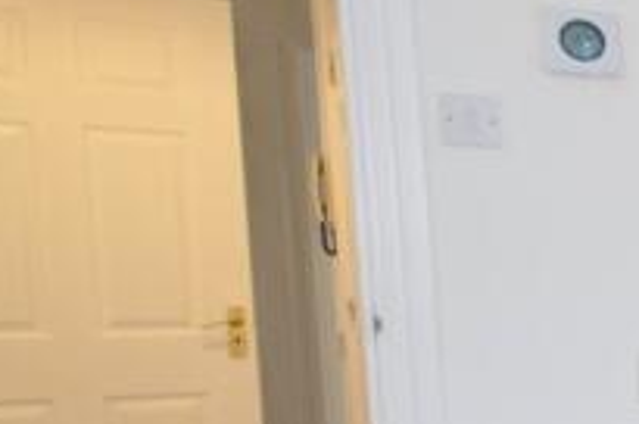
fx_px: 1462
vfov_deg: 16.2
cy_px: 410
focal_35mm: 82
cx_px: 1474
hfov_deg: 15.5
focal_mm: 11
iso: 800
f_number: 4.2
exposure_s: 1/50
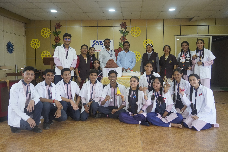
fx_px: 209
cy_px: 76
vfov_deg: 40.0
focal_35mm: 33
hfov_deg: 57.2
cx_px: 114
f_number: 4
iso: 1600
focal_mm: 22
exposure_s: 1/160
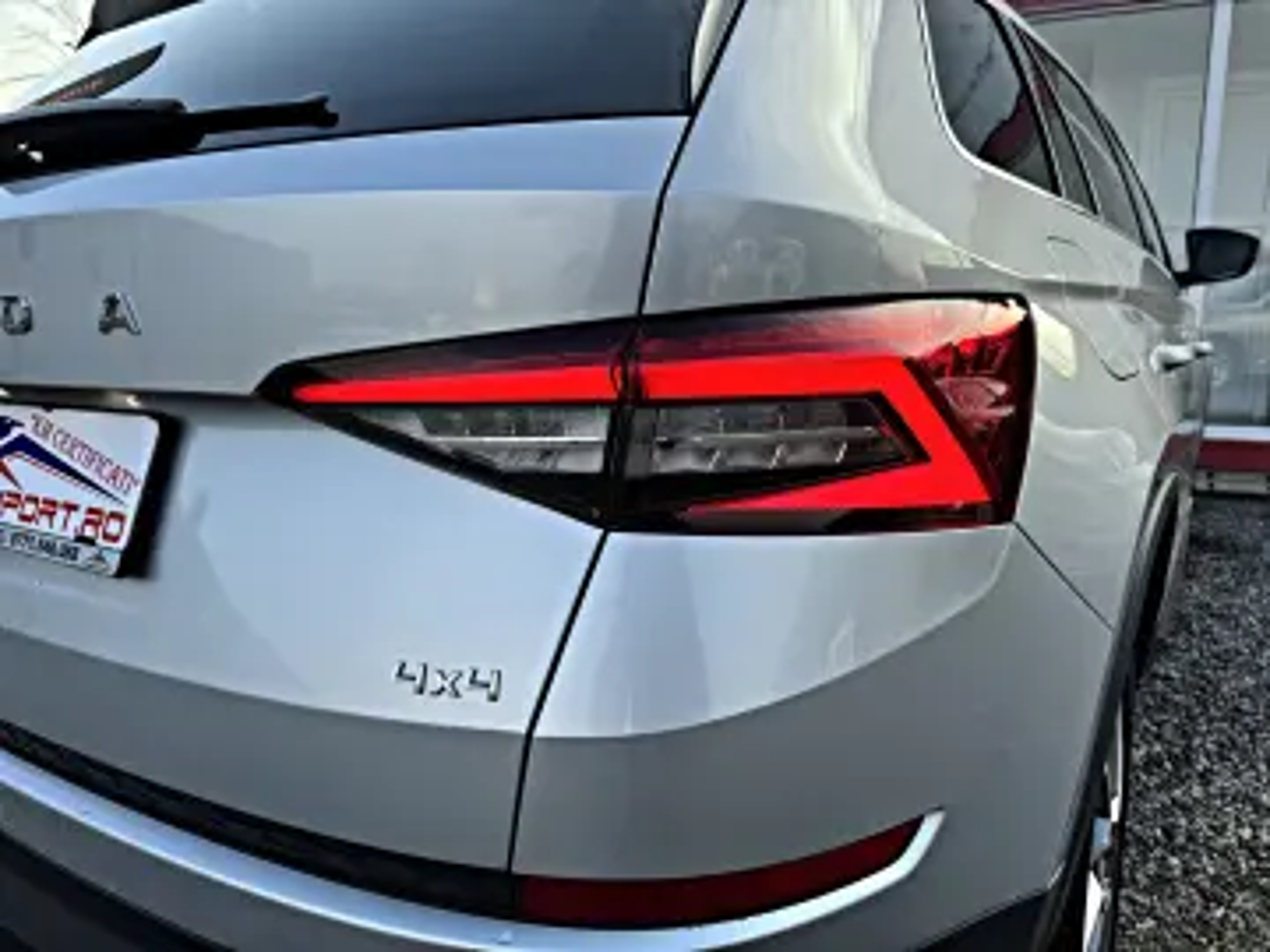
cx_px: 635
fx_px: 881
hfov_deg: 71.6
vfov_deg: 56.8
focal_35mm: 24
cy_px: 476
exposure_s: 1/925
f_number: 1.78
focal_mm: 6.76
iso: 80
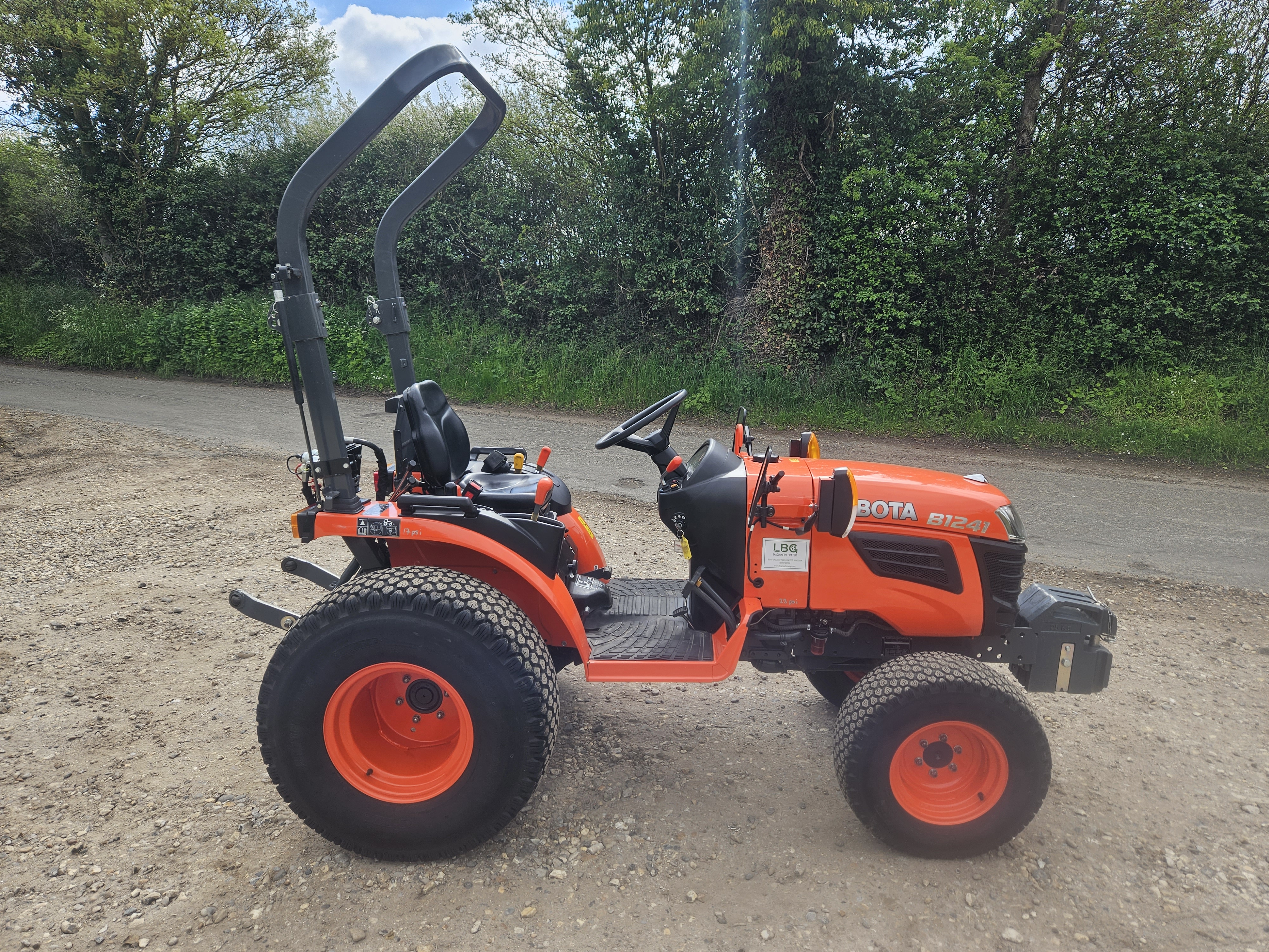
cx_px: 634
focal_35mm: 23
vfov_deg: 58.9
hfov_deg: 73.9
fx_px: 843
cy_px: 476
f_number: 1.8
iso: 25
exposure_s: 1/617
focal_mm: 5.4
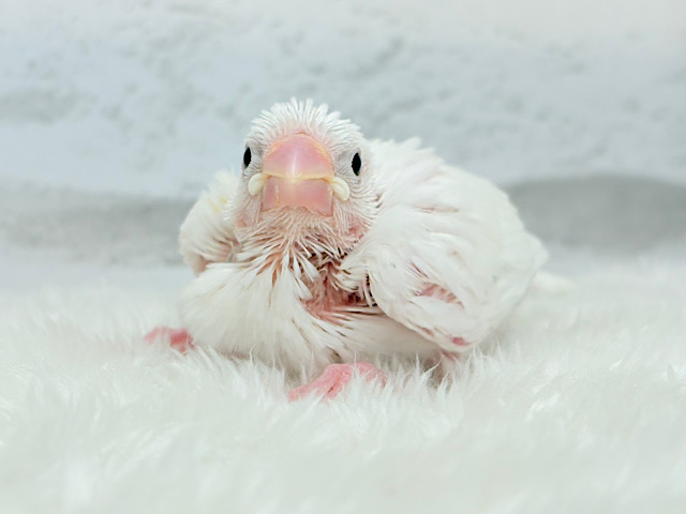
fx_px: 1031
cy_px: 257
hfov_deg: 36.8
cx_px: 343
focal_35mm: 52
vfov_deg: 28.0
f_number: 1.6
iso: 50
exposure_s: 1/100
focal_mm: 5.96
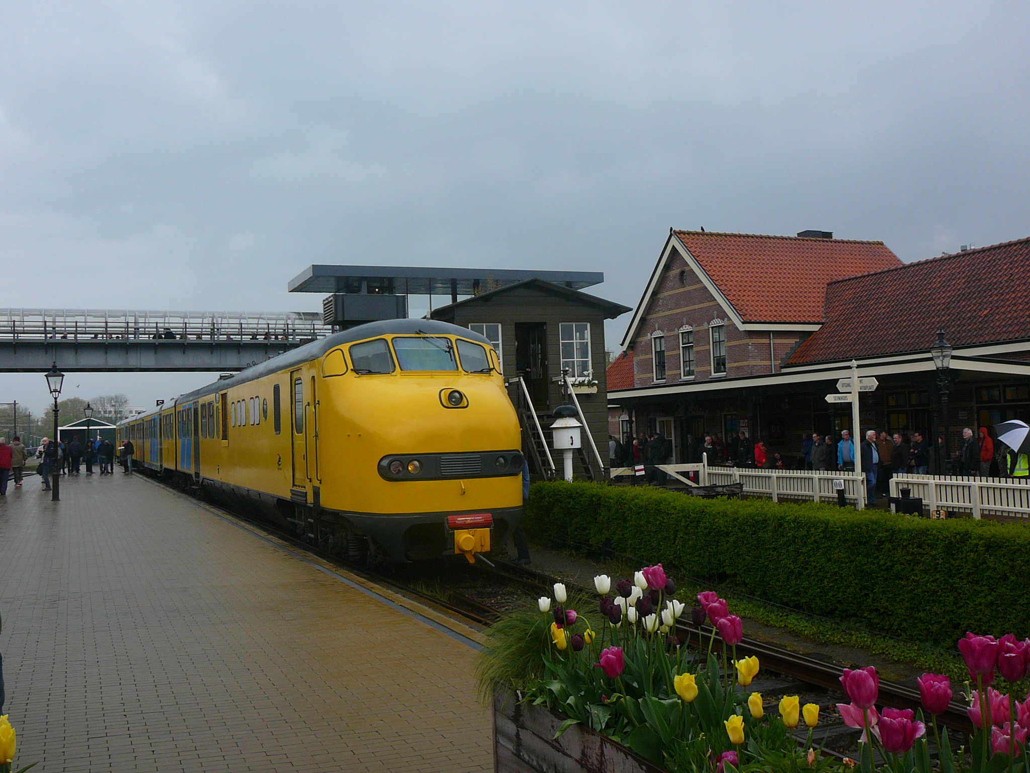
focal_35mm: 35
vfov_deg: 40.7
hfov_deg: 52.6
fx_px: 1041
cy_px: 386
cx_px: 515
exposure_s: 1/400
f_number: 5
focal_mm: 5.2
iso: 80
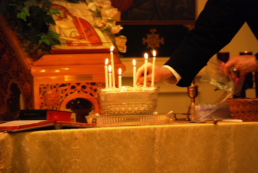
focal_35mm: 202
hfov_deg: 10.1
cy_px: 86
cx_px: 129
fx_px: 1454
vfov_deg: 6.8
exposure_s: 1/20
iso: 800
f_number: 5.6
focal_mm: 135
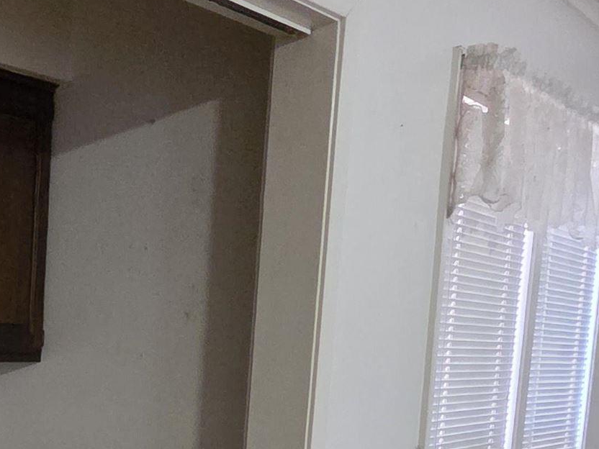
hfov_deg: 26.5
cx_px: -331
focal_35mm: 48
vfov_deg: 28.2
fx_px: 831
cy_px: 461
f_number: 2.2
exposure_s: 1/60
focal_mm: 2.2
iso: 1600
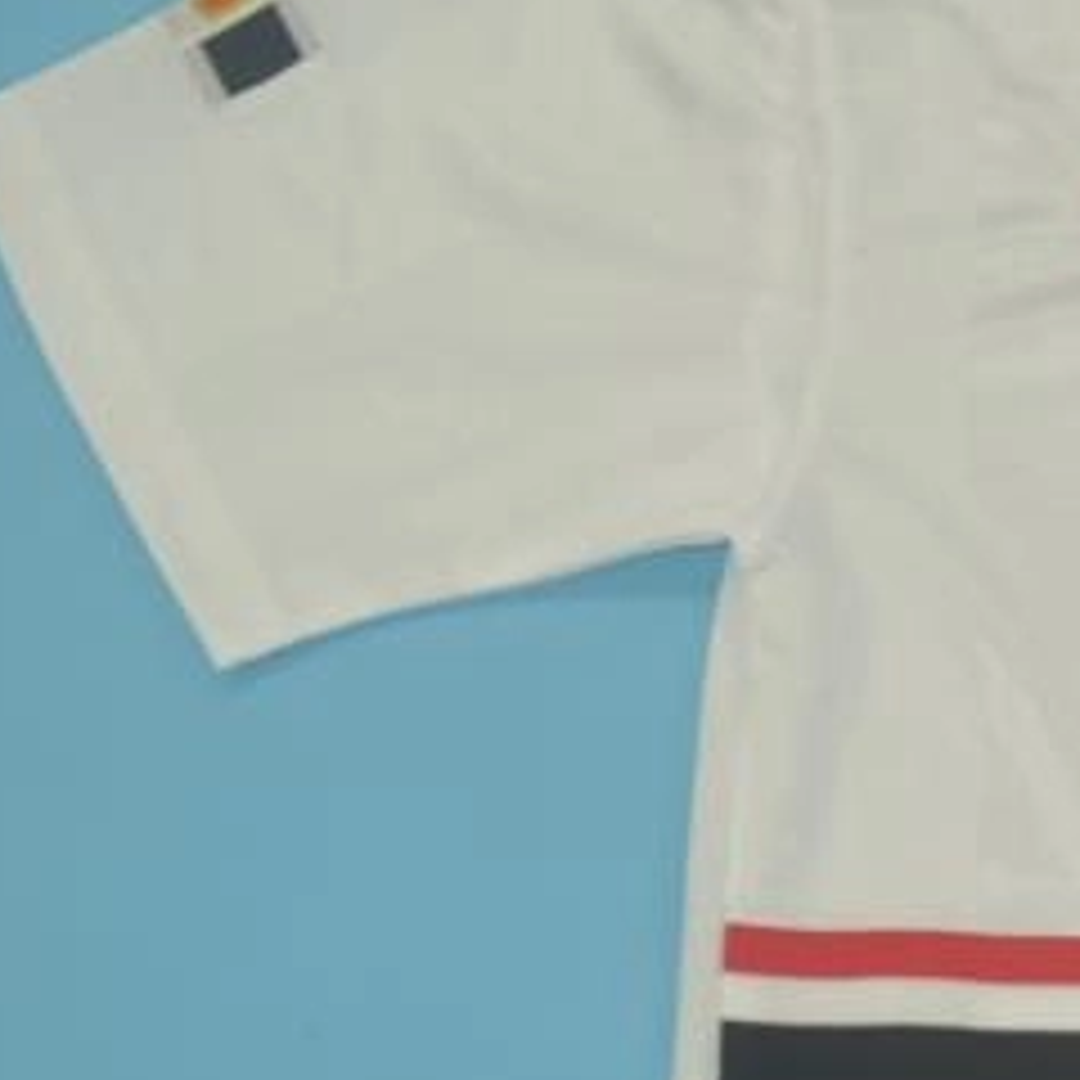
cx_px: 1606
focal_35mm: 126
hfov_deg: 13.1
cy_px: 968
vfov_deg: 13.7
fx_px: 4448
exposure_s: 1/200
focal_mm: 22
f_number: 4.5
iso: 200
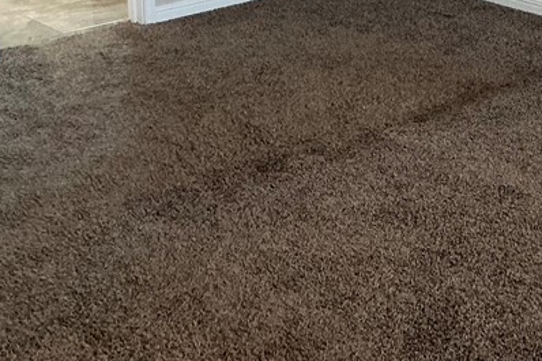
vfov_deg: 17.1
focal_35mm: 75
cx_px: 481
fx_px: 1129
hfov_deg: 26.2
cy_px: -108
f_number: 1.8
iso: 125
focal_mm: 3
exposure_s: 1/60
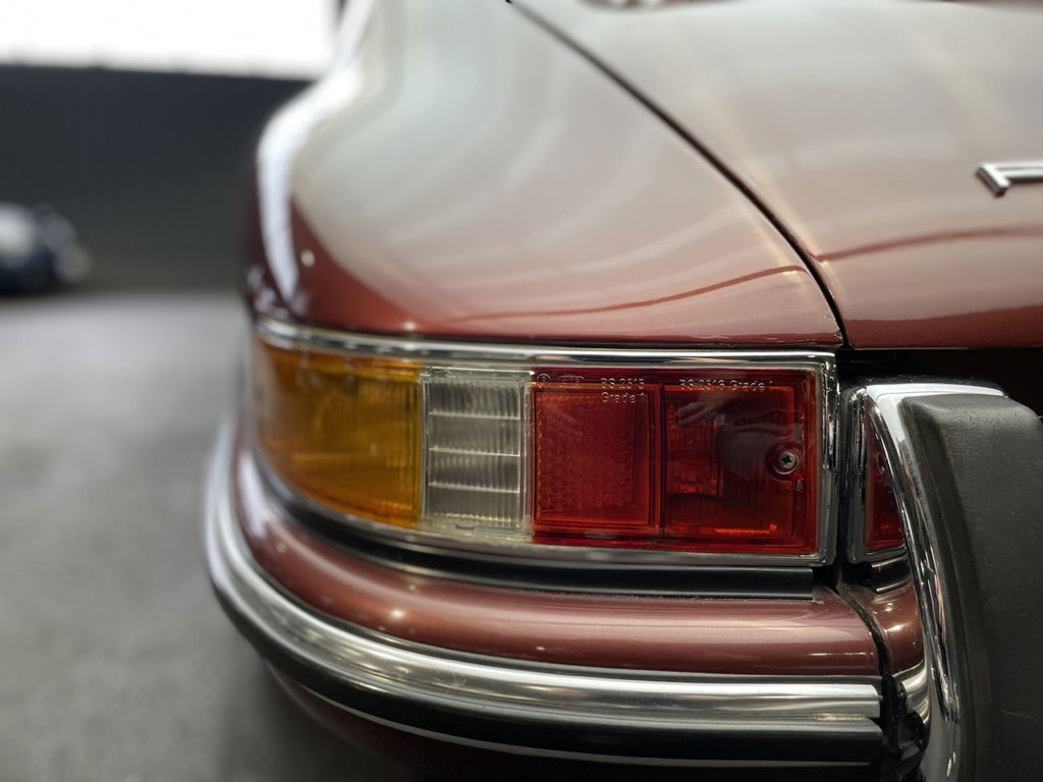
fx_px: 783
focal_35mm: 26
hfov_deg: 67.3
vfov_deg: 53.1
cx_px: 522
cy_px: 391
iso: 125
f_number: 1.6
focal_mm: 4.2
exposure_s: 1/100
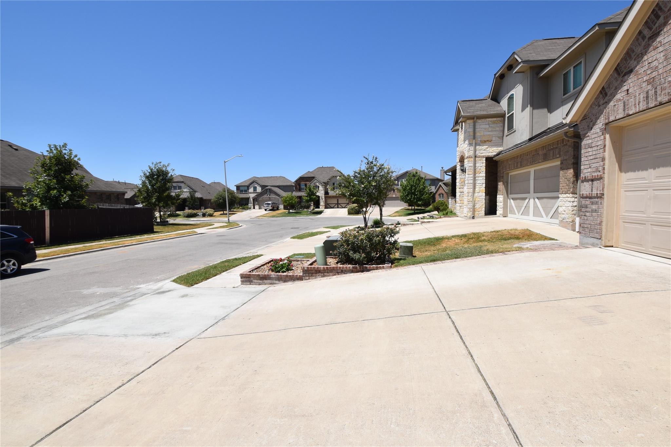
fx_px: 280
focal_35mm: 15
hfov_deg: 100.4
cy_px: 224
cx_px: 336
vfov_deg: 77.3
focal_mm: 10
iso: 200
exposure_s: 1/400
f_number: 10
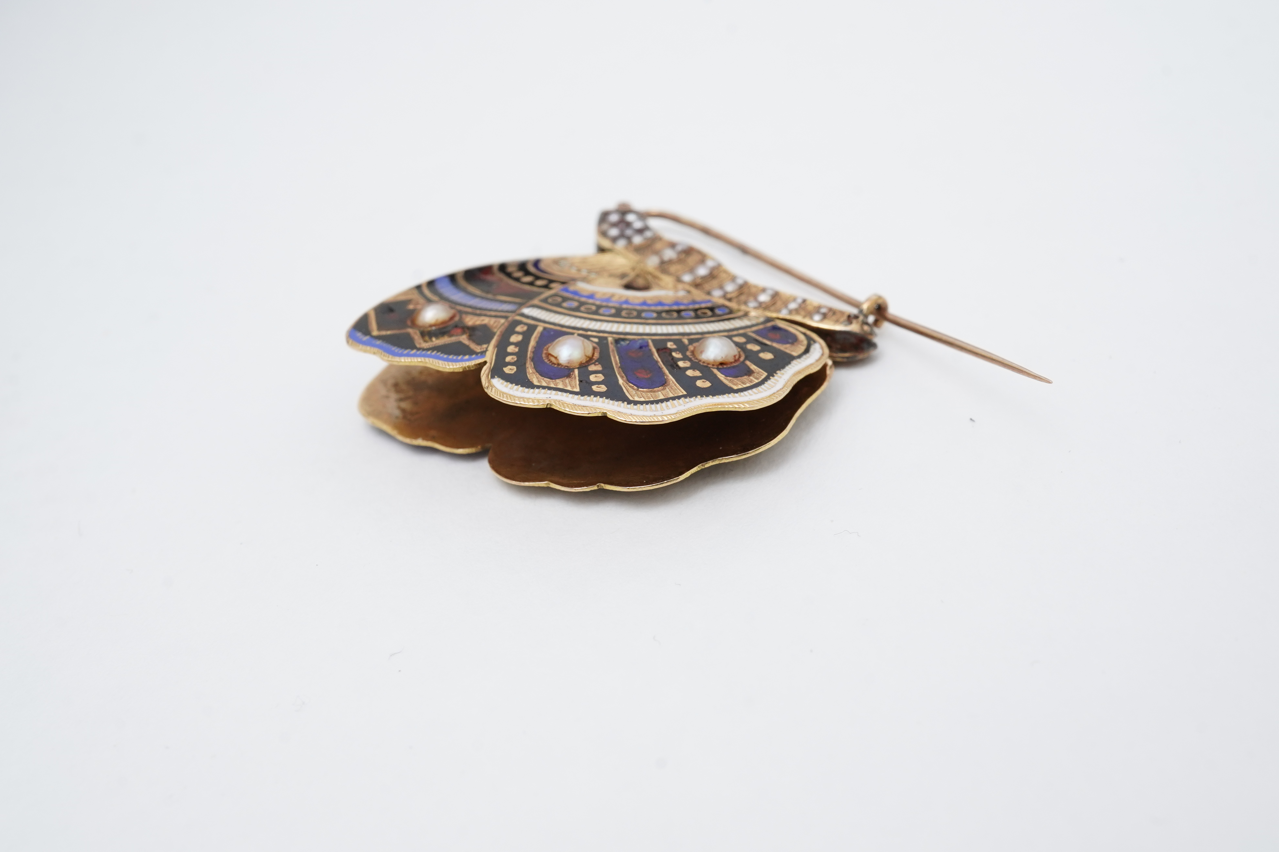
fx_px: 1599
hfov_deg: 43.6
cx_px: 640
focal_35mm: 45
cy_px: 426
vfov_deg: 29.9
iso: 640
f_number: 22
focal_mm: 30
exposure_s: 1/100
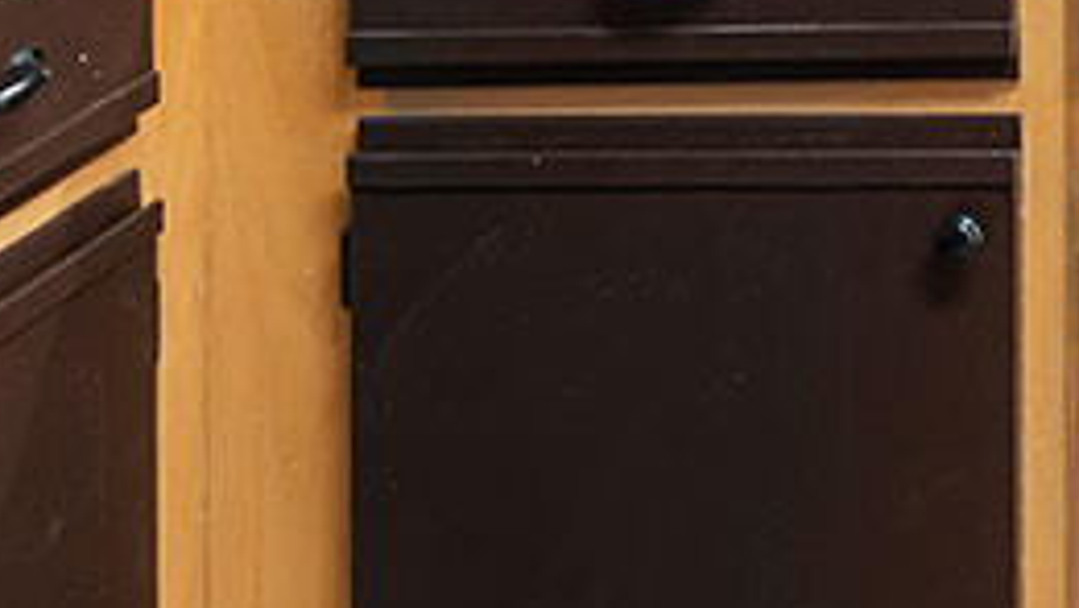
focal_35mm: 90
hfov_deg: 19.4
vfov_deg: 11.8
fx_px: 2576
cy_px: -668
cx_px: 1786
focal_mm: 14
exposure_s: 1
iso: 320
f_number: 7.1
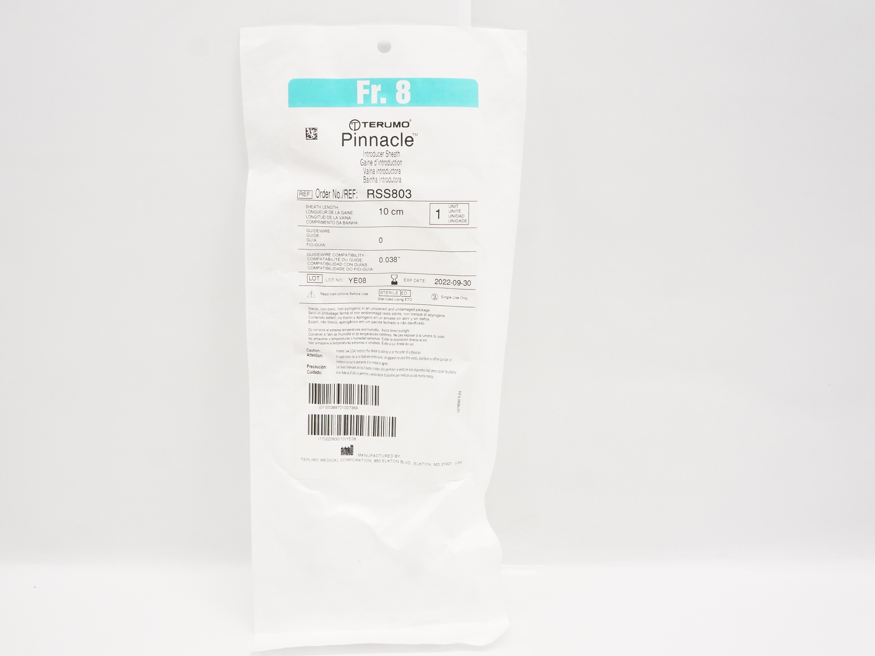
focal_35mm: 33
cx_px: 382
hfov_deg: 55.2
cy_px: 331
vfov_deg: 42.9
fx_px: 834
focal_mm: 20
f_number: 8
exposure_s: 1/250
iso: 3200
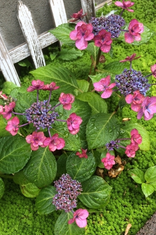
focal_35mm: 40
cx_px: 62
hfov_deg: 33.3
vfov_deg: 48.0
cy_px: 147
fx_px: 260
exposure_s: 1/348
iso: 32
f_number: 2.2
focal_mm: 4.15
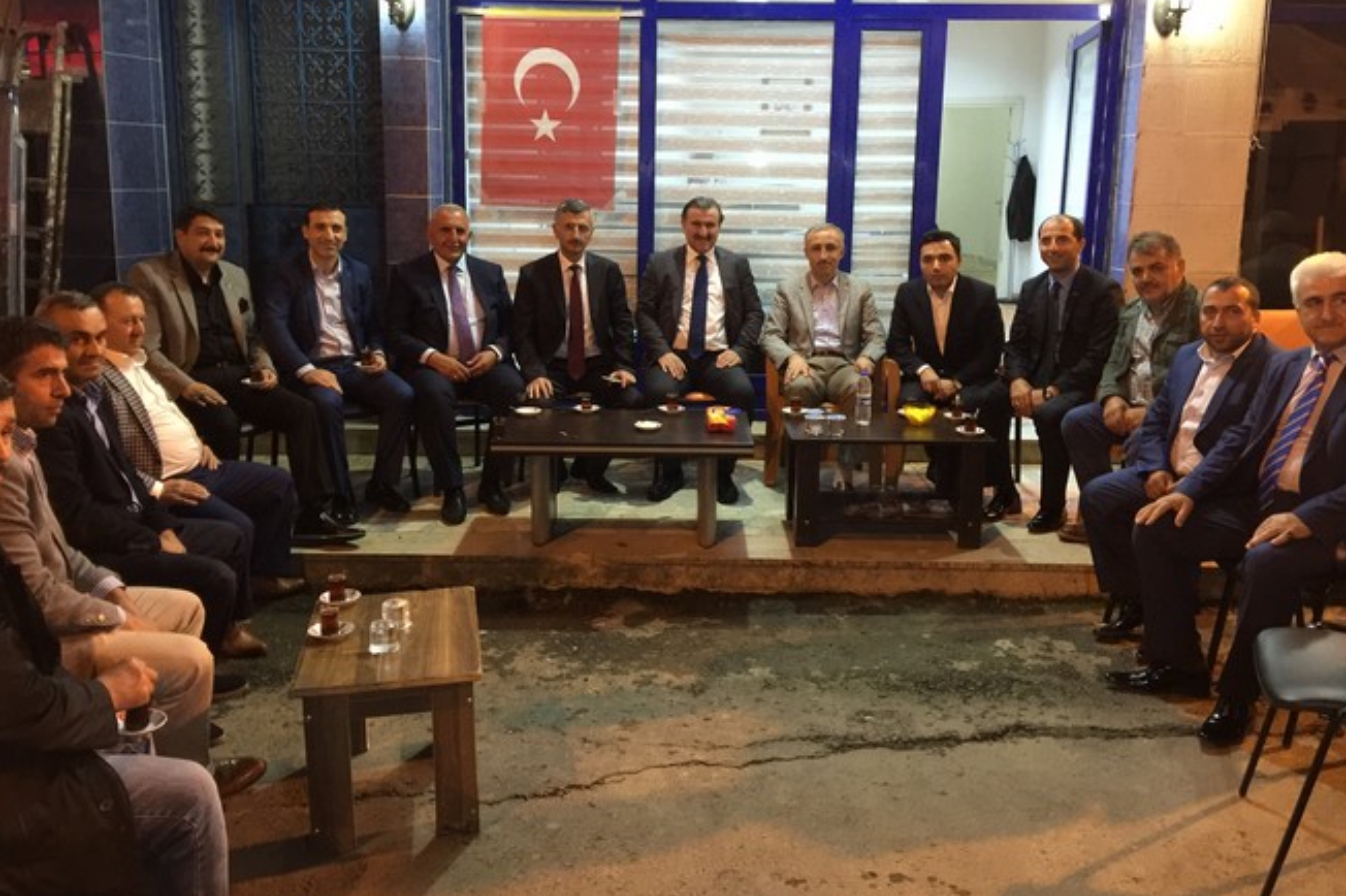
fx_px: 1158
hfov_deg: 60.3
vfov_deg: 42.2
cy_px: 386
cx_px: 677
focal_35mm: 31
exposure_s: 1/10
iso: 125
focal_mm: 4.15
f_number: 2.2
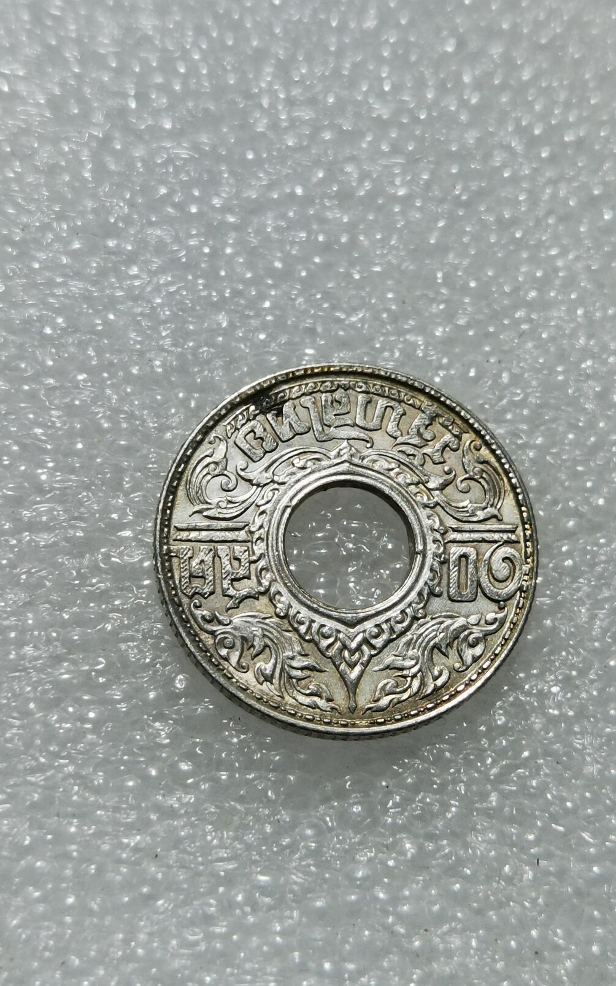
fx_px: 2042
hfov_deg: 17.2
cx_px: 335
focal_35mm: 76
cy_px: 544
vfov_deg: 27.1
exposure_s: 1/105
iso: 50
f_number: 1.9
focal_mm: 6.67
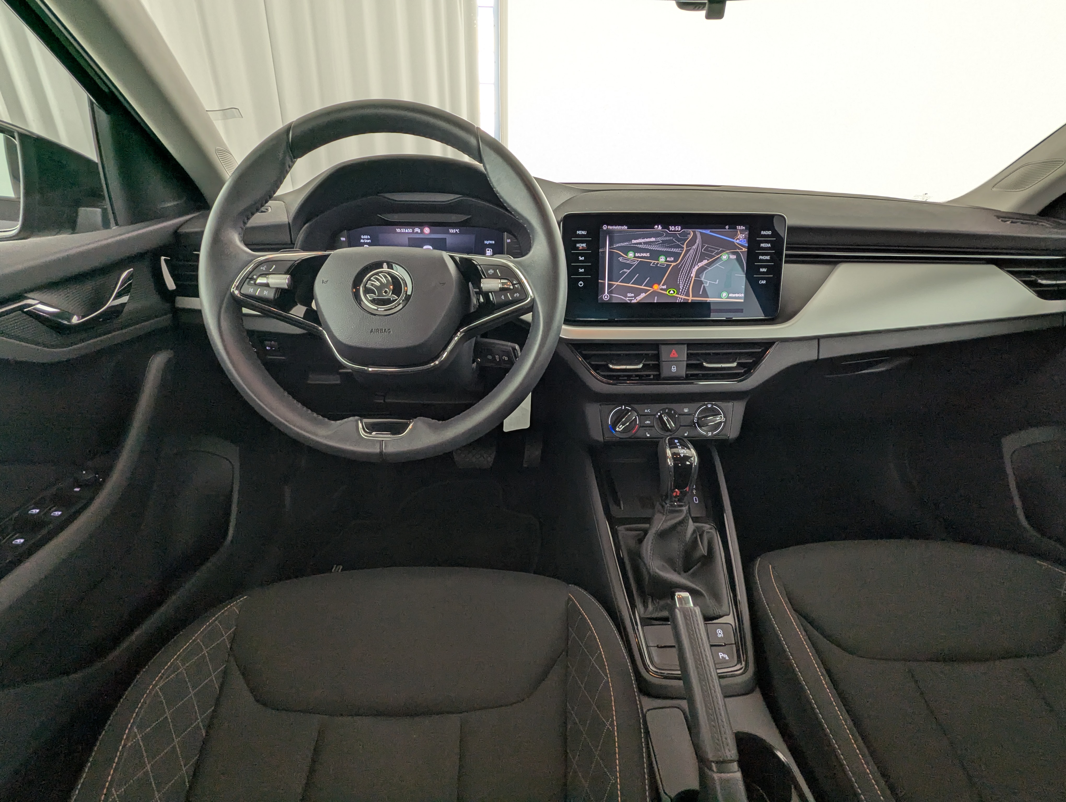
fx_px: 493
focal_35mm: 16
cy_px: 401
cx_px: 533
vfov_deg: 78.2
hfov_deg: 94.4
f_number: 2.2
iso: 85
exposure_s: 1/85.2
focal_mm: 2.35
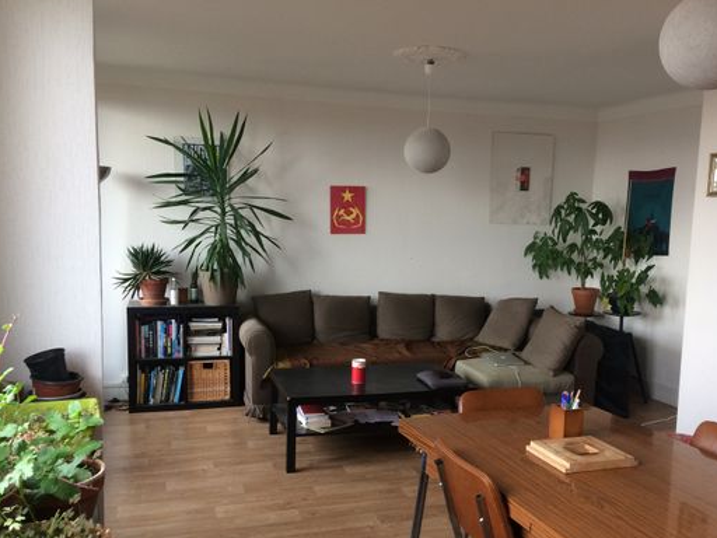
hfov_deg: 53.9
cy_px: 304
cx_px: 394
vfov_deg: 41.7
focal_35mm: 34
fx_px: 704
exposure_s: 1/33
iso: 50
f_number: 2.2
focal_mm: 4.15
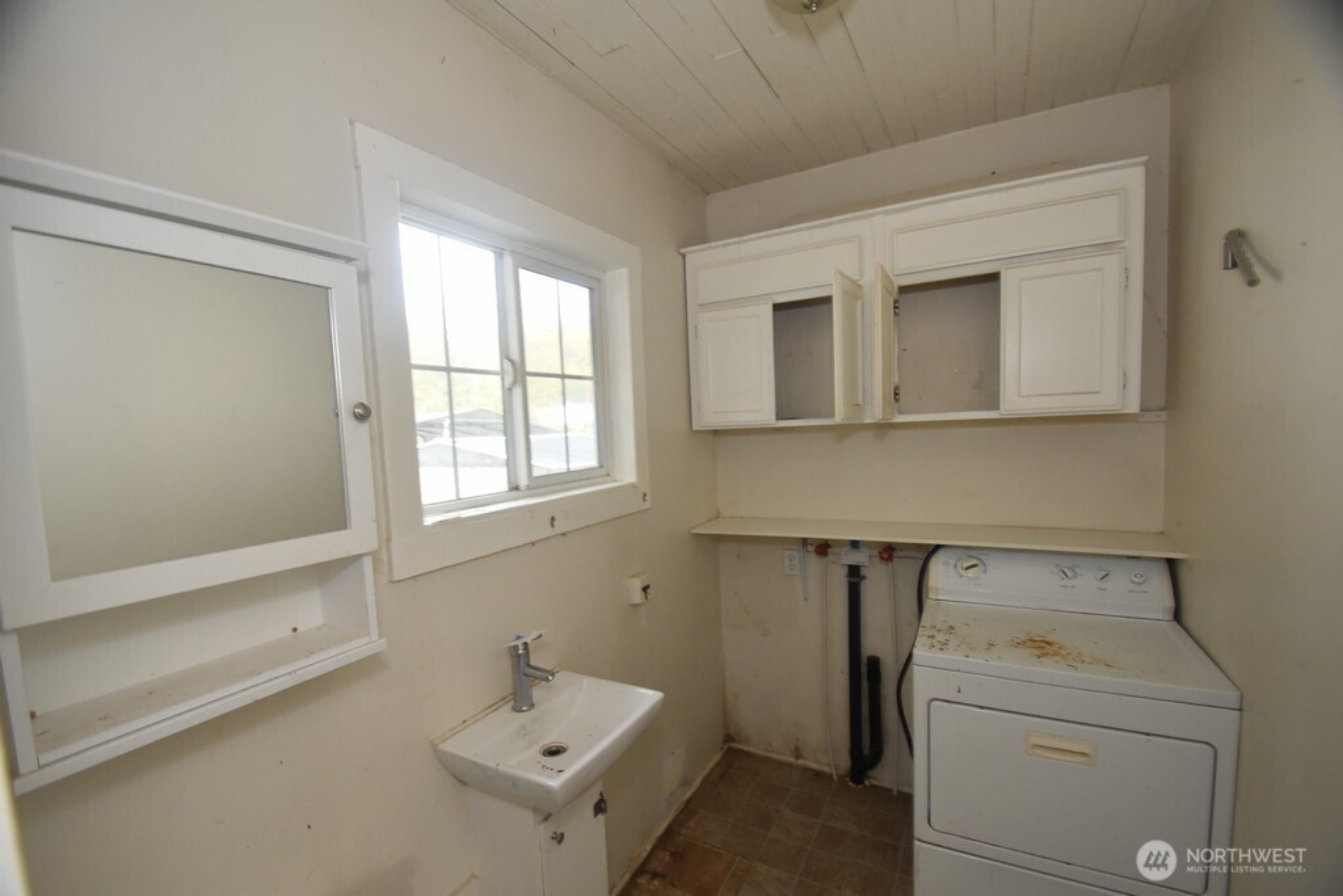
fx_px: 560
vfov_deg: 77.3
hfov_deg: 100.4
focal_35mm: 15
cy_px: 448
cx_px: 672
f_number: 4
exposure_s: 1/80
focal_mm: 10
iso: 1600
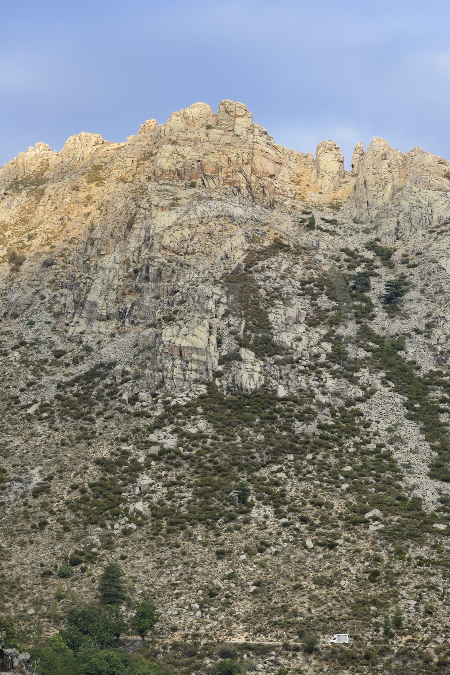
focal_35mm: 90
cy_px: 338
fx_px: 1689
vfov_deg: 22.6
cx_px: 220
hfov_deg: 15.2
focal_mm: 86
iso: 200
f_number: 5.6
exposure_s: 1/250
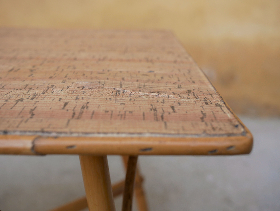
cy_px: 106
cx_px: 140
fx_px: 324
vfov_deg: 36.0
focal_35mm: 40
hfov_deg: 46.8
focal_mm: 20
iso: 200
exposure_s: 1/320
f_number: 2.8
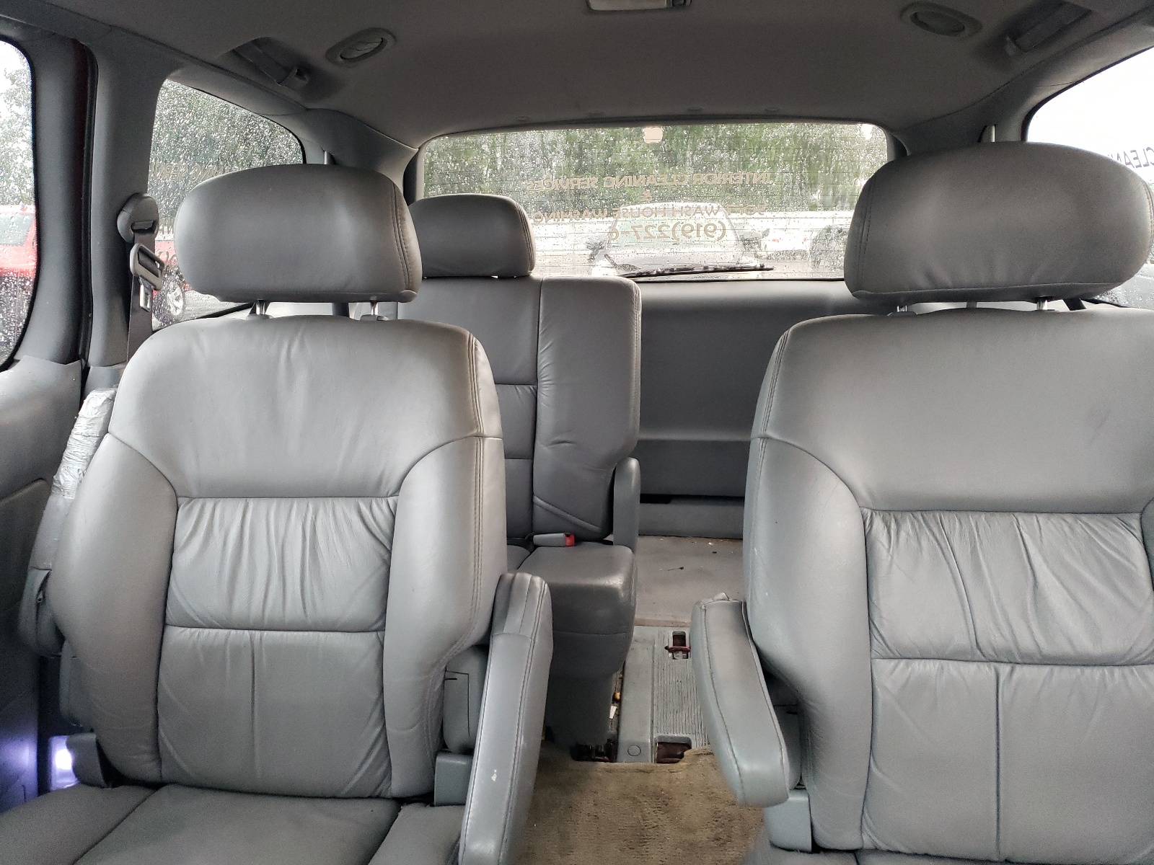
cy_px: 432
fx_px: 867
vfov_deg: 53.1
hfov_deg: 67.3
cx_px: 577
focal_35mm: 26
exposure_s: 1/40
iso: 322
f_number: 1.5
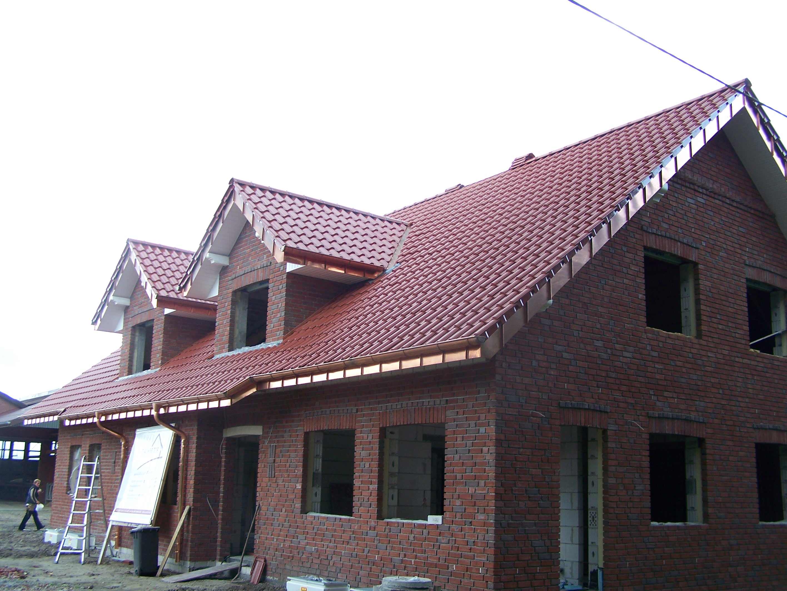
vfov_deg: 37.8
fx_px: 865
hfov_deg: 48.9
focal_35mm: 38
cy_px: 296
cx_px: 394
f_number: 2.8
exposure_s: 1/125
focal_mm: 6.3
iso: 80
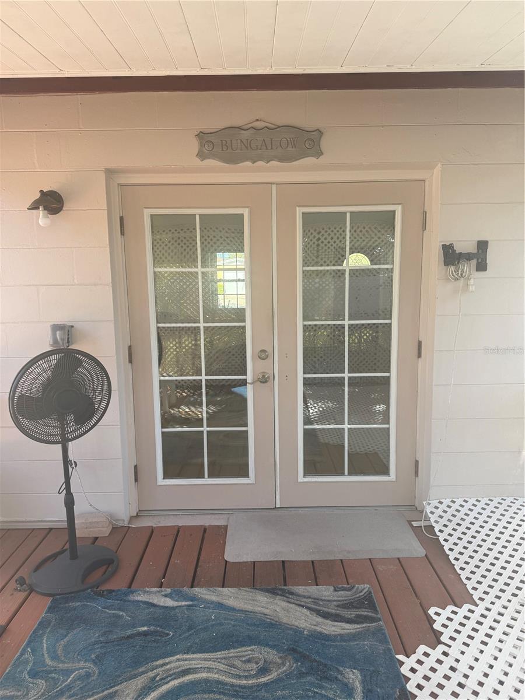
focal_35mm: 24
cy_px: 350
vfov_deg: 71.6
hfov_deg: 56.8
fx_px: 485
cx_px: 262
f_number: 1.78
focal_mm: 6.76
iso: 100
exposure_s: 1/391
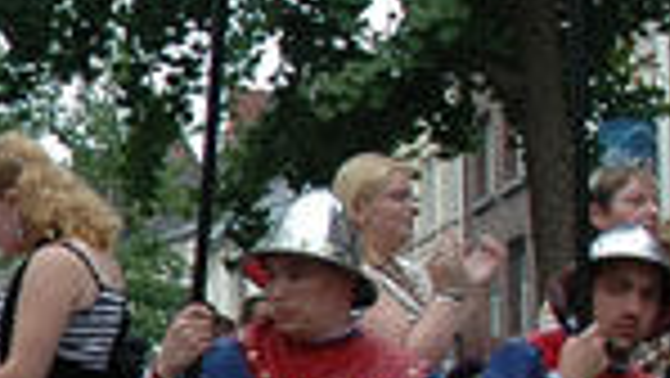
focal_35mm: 152
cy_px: 490
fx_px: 2702
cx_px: -517
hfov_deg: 12.9
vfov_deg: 7.9
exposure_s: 1/400
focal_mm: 18
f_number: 4.5
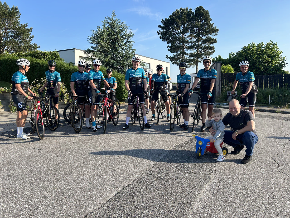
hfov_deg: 67.3
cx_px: 145
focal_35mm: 26
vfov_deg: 53.1
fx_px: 218
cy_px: 109
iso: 50
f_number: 1.5
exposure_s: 1/1724
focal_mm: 5.7
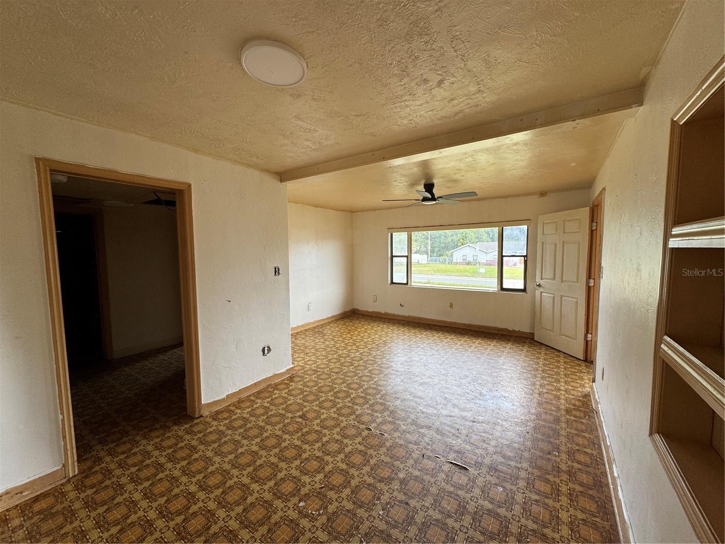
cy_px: 272
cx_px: 362
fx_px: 293
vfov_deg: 85.7
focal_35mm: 14
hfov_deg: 102.1
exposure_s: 1/99
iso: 80
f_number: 2.2
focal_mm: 2.22
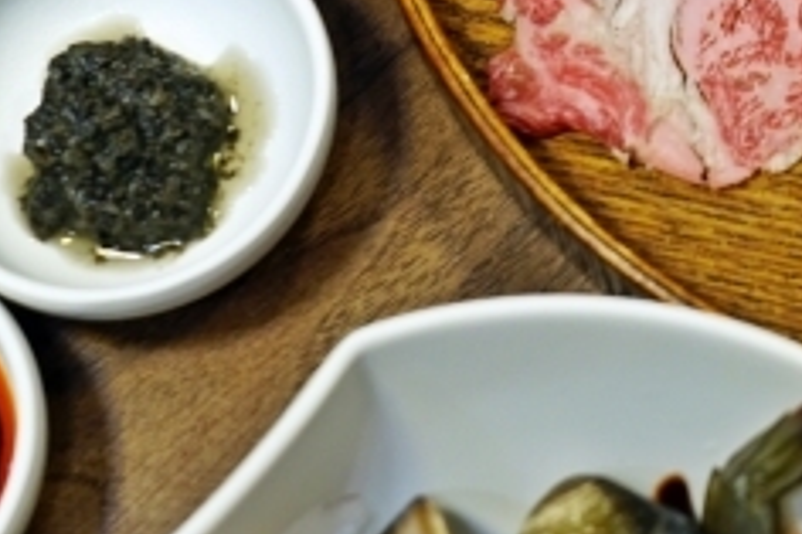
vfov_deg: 8.5
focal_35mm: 156
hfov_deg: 12.8
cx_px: 1033
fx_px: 3473
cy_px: -338
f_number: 5.6
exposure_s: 1/60
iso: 640
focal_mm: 46
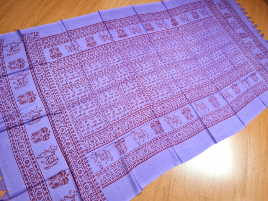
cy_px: 100
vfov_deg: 53.1
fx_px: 201
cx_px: 134
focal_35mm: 26
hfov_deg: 67.3
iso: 250
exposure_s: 1/120
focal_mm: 5.4
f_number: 1.8
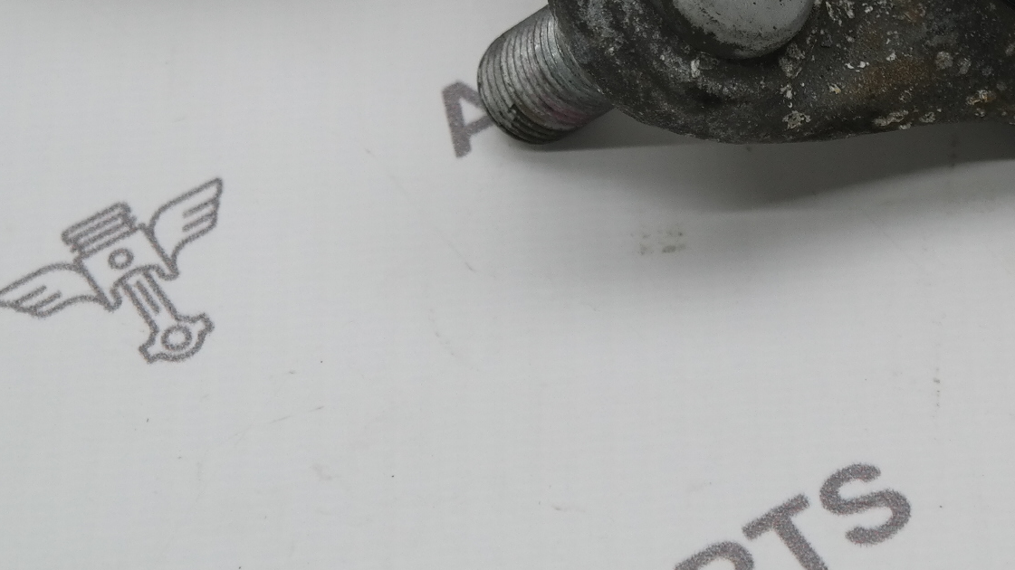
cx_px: 914
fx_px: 4790
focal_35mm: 178
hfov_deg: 12.0
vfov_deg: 6.7
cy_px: -250
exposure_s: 1/80
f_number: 5
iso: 200
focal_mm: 42
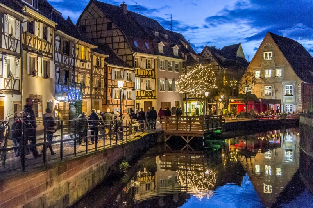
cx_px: 156
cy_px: 104
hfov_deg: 46.4
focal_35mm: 42
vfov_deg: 31.9
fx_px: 365
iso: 1600
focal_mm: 28
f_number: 4.5
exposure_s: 1/10
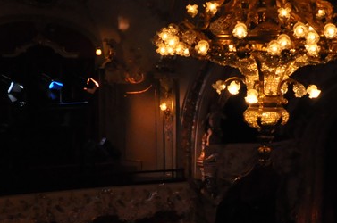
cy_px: 212
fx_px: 804
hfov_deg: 23.7
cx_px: 173
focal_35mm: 86
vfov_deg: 15.6
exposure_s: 1/40
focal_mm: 18
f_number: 4.5
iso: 1600
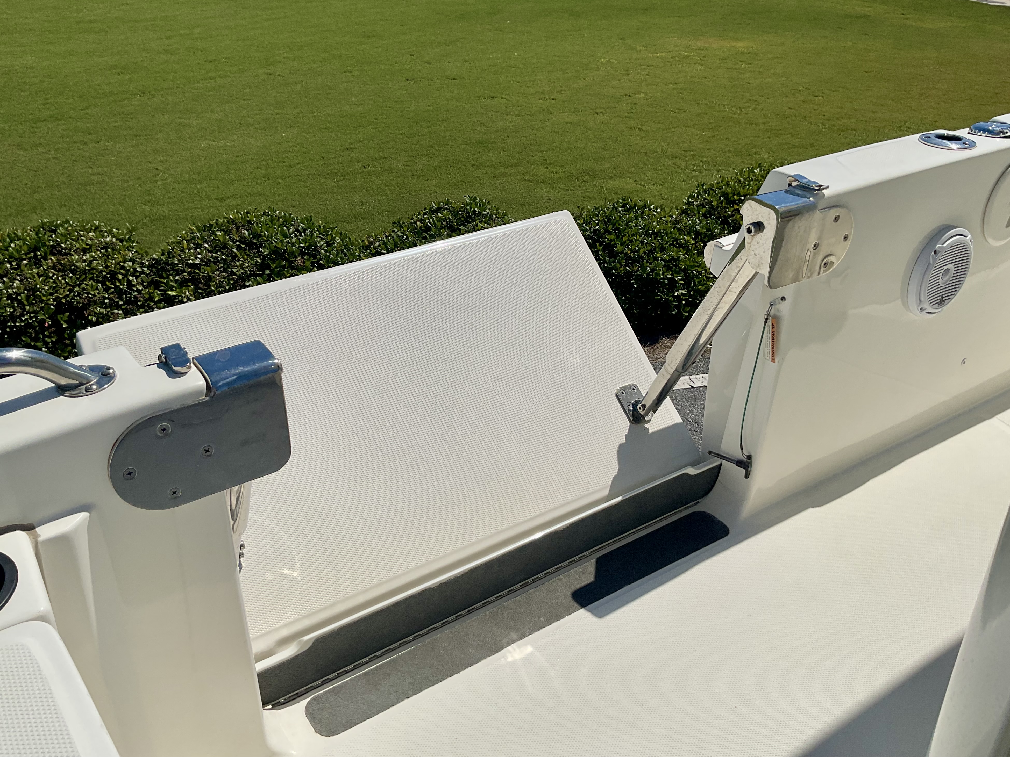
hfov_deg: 60.0
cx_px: 489
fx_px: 875
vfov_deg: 46.8
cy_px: 366
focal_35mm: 30
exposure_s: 1/7407
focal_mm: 3
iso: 16
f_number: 1.8
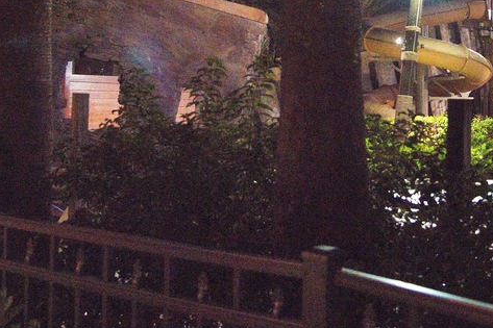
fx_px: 890
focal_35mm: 65
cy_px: 8
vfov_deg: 20.3
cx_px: 282
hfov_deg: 30.9
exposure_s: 1/50
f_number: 4
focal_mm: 24
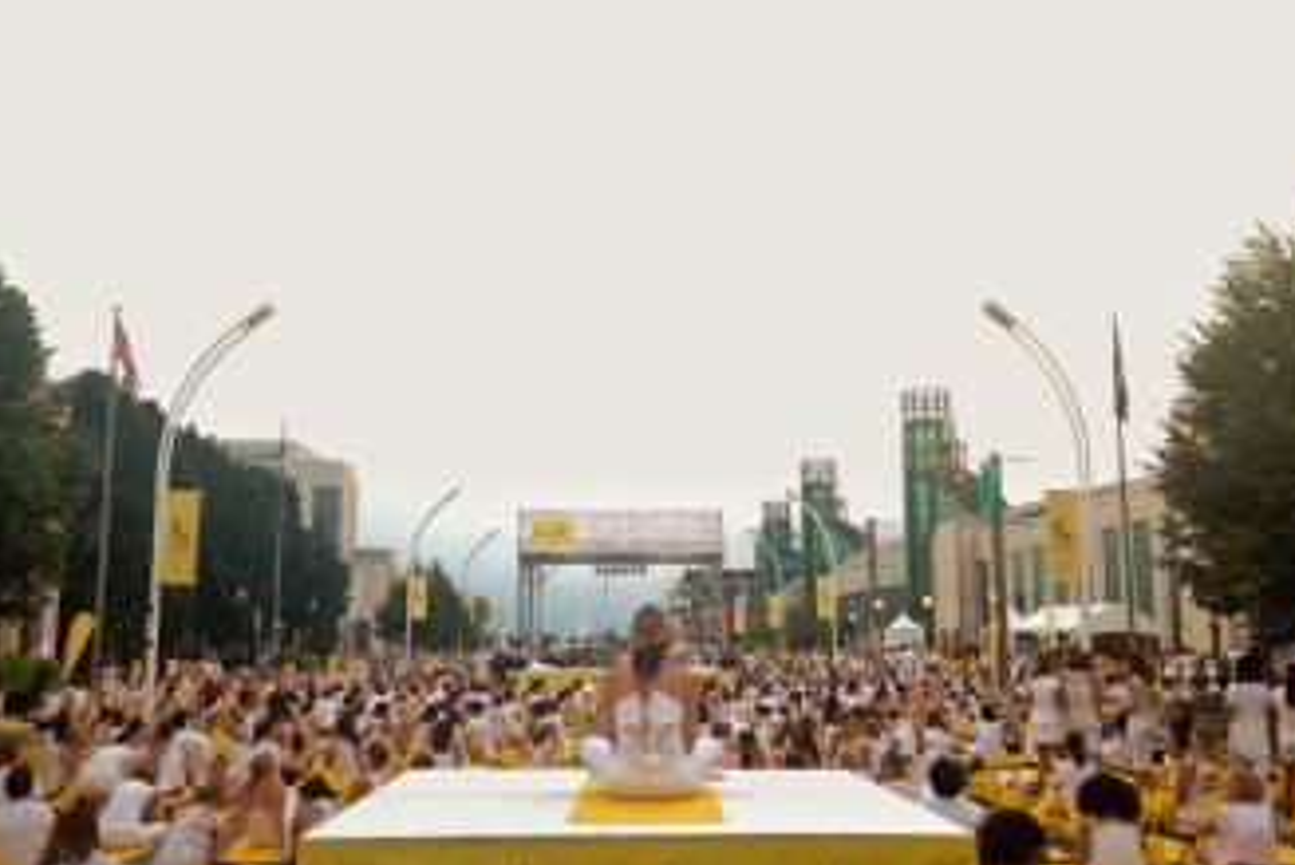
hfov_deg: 53.1
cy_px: 474
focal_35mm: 36
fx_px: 1296
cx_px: 644
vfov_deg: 36.9
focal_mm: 4.12
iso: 50
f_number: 2.4
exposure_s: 1/40
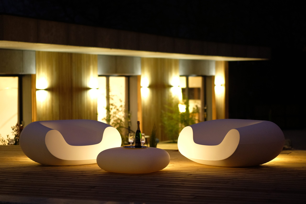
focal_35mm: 84
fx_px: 714
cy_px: 102
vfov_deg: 16.3
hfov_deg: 24.2
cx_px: 153
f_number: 1.2
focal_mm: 56
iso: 2000
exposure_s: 1/30
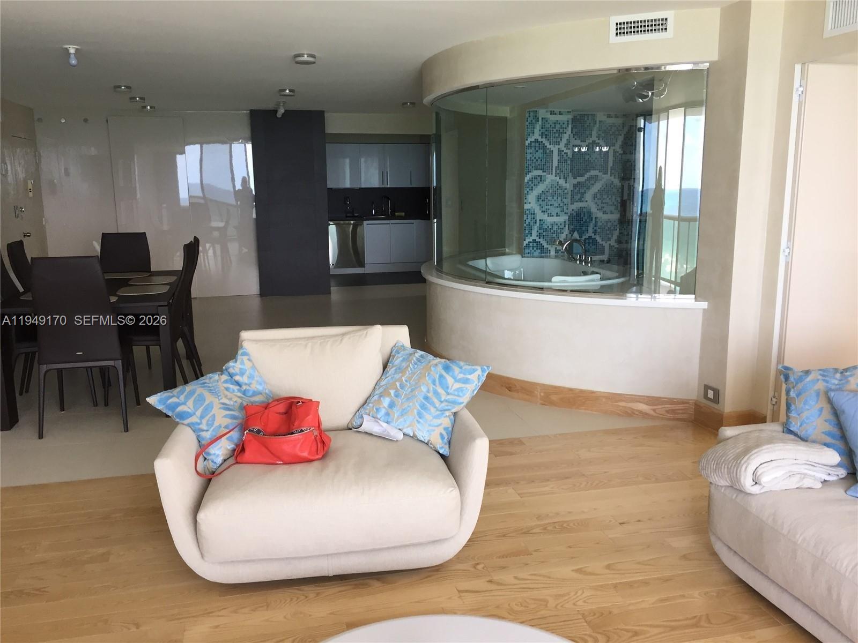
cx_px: 429
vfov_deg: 48.2
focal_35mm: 29
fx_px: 719
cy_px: 322
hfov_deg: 61.7
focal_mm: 4.15
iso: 32
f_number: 2.2
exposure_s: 1/40
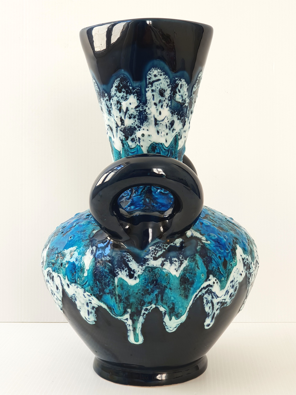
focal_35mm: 52
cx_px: 148
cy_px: 198
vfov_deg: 36.8
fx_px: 593
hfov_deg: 28.0
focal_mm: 6
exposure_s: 1/33
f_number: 2.4
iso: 32
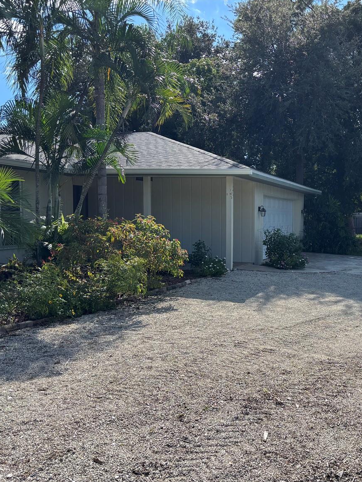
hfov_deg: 38.1
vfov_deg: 51.3
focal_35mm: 36
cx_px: 292
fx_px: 502
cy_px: 249
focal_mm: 5.96
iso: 50
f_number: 1.6
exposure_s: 1/2062
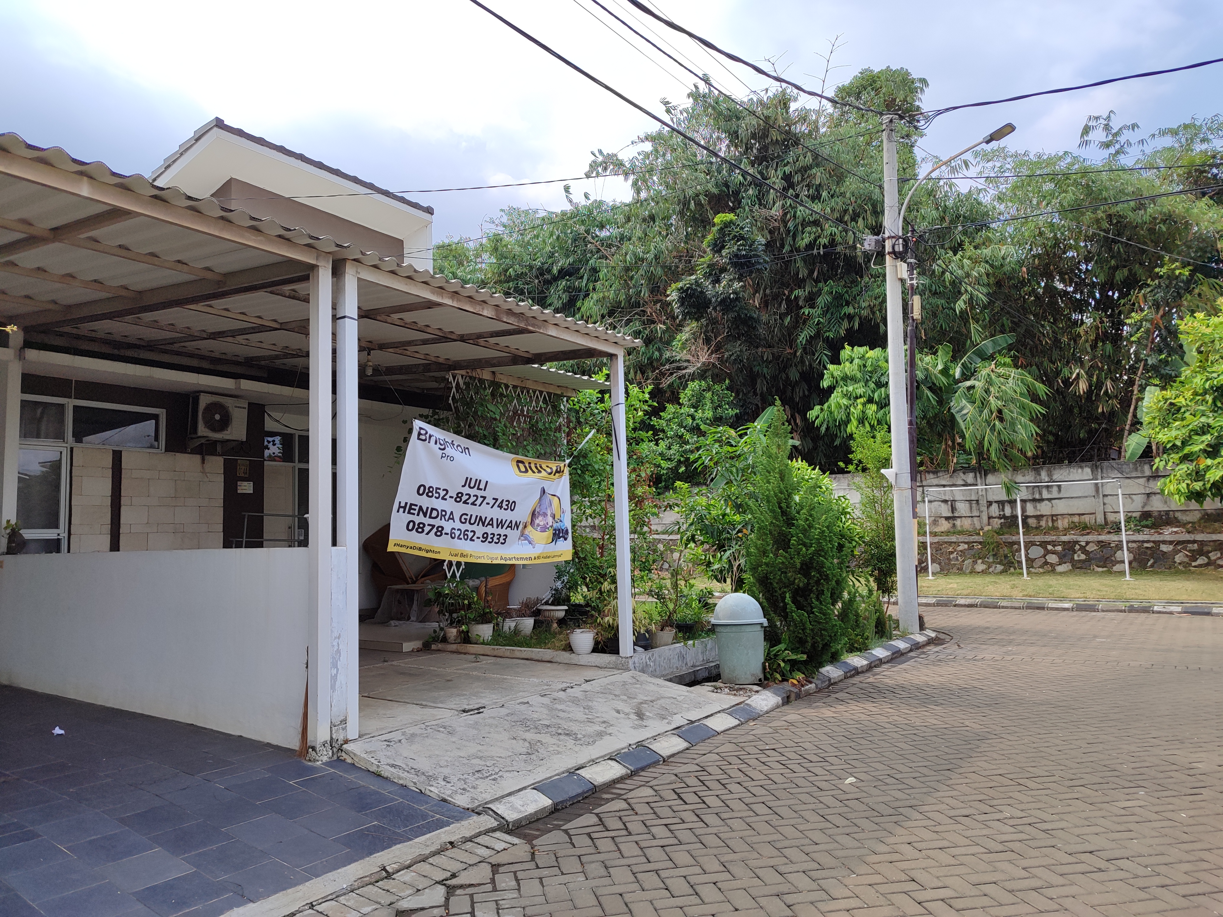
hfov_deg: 69.4
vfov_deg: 54.9
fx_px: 883
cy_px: 458
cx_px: 612
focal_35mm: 25
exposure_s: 1/922
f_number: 1.89
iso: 50
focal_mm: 5.95
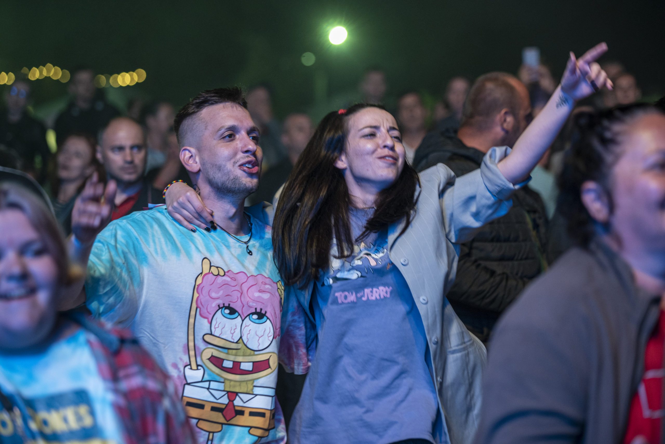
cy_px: 222
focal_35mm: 95
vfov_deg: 14.4
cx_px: 332
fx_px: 1755
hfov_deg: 21.5
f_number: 2.8
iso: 2000
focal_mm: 95
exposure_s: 1/160
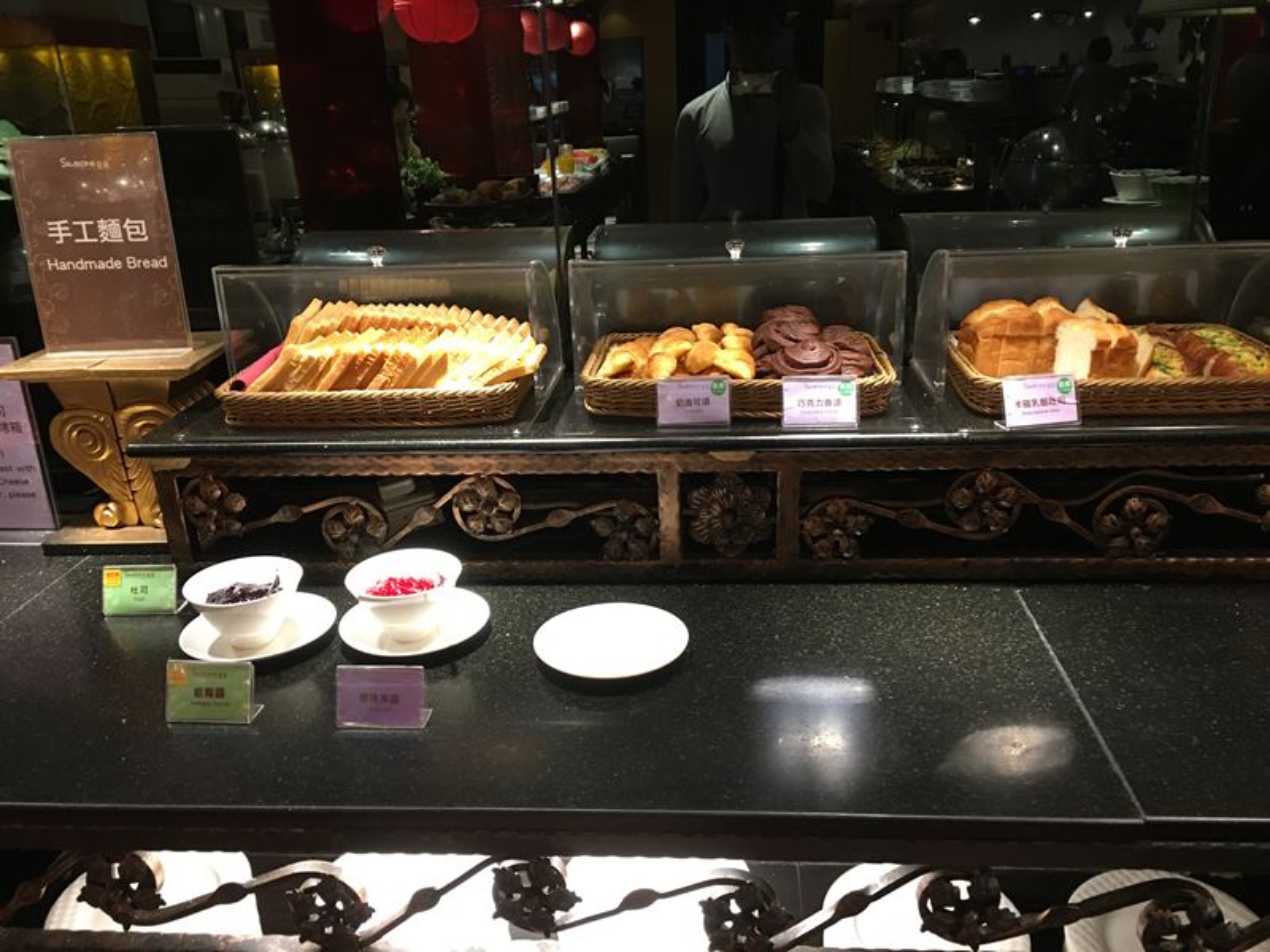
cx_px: 635
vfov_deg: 48.2
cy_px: 476
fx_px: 1064
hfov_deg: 61.7
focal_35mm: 29
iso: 80
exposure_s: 1/15
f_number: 2.2
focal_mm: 4.15
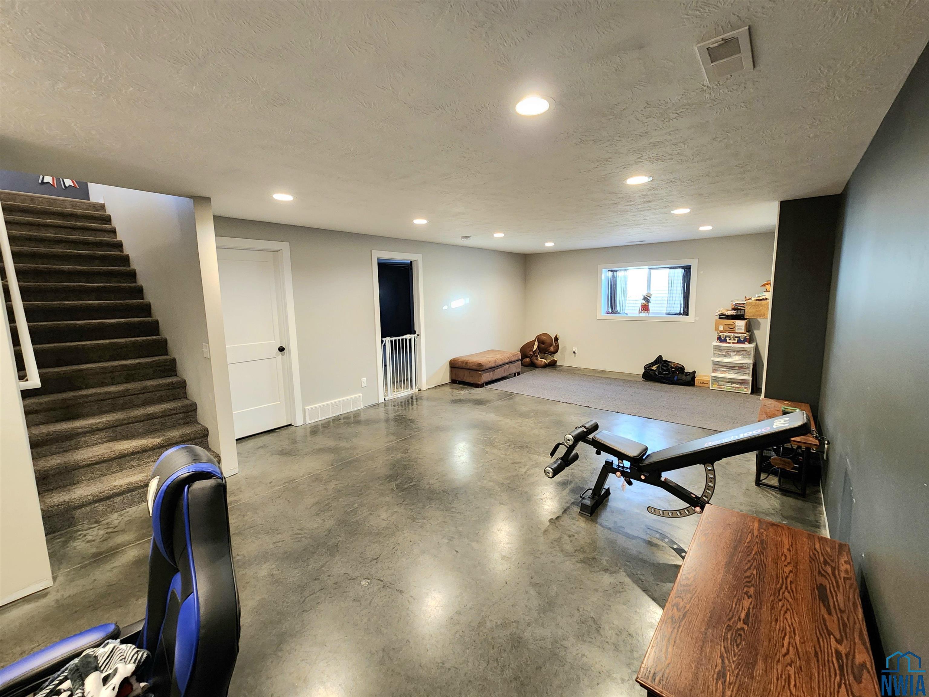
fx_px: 349
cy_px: 348
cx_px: 464
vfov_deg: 89.9
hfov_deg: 106.2
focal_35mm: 13
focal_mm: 2.2
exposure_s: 1/30
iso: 320
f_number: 2.2
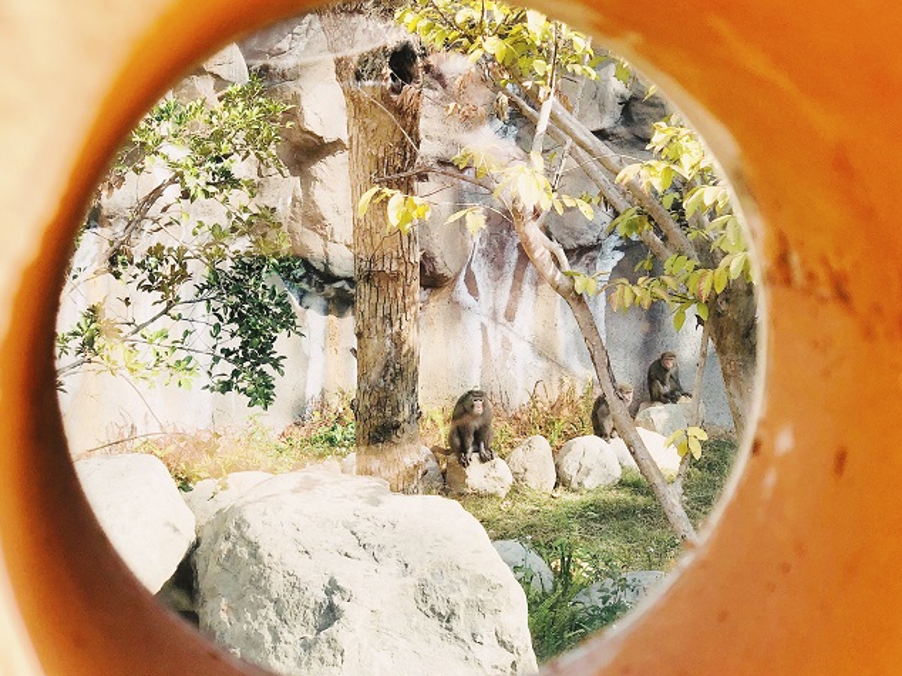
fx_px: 1693
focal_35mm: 65
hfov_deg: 29.8
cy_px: 323
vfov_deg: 22.6
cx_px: 414
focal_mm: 6
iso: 16
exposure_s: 1/453
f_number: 2.4
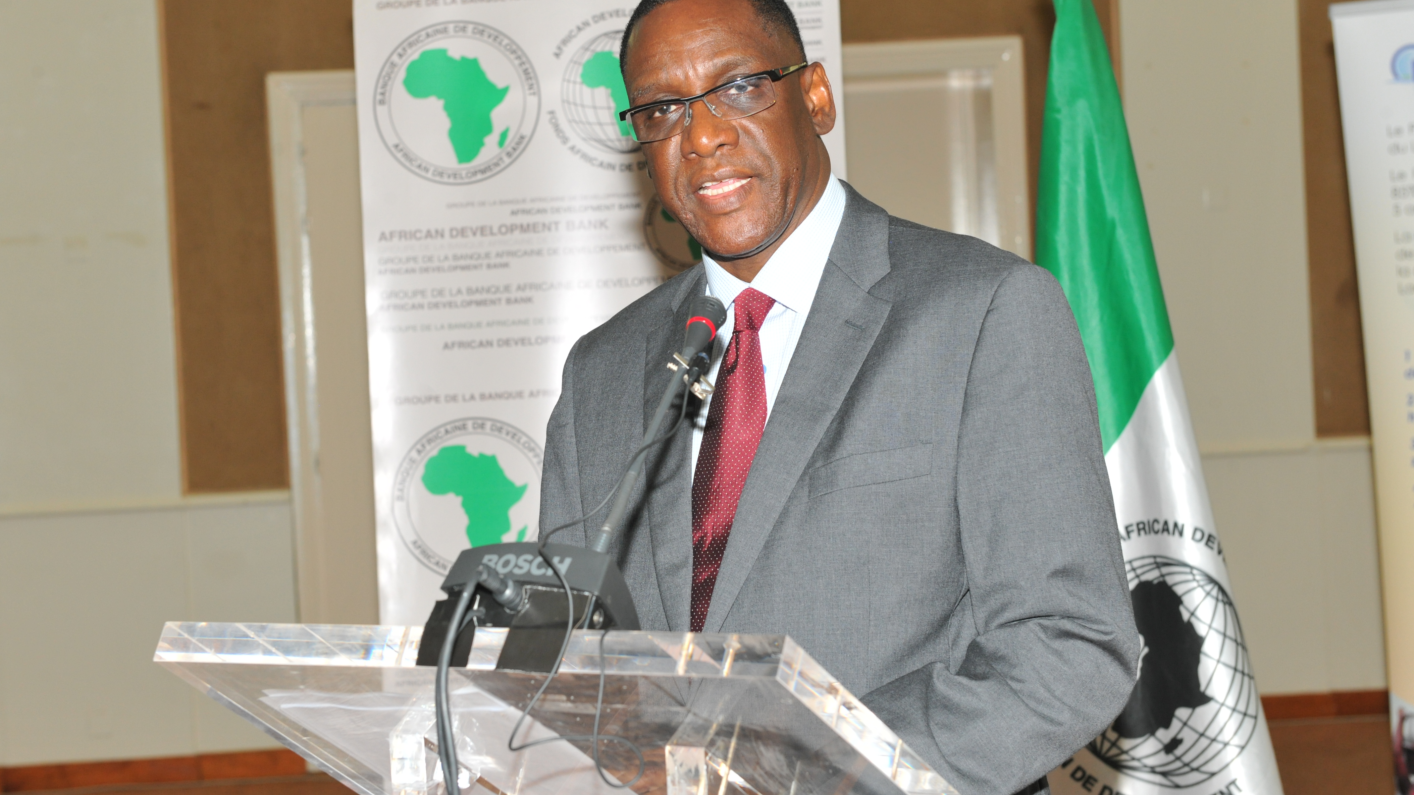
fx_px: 2962
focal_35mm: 79
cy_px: 378
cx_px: 679
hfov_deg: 26.8
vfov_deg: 15.3
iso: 800
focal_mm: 70
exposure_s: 1/60
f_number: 8
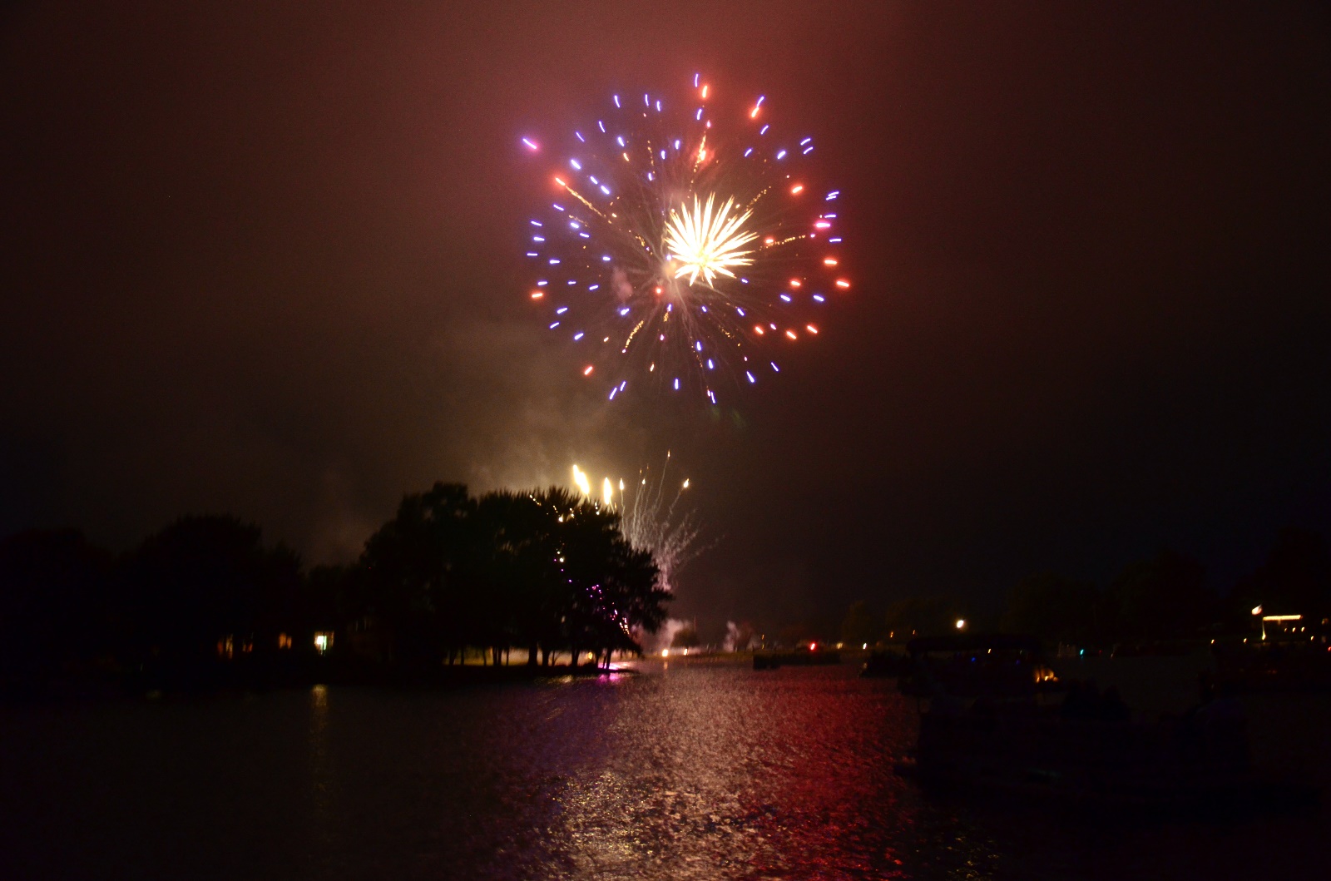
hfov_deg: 51.4
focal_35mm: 38
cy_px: 440
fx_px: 1383
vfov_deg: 35.3
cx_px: 666
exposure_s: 1/5
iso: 1600
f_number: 4
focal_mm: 25
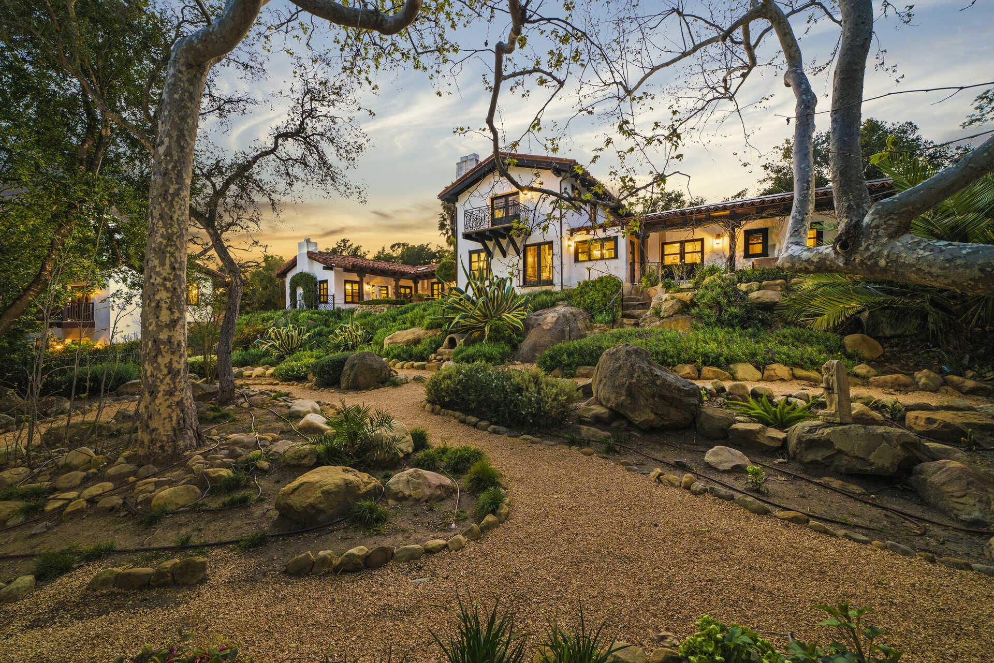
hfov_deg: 112.6
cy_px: 332
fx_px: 331
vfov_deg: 90.0
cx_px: 497
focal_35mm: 12
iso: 500
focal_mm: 12
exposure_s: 1/125
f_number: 8
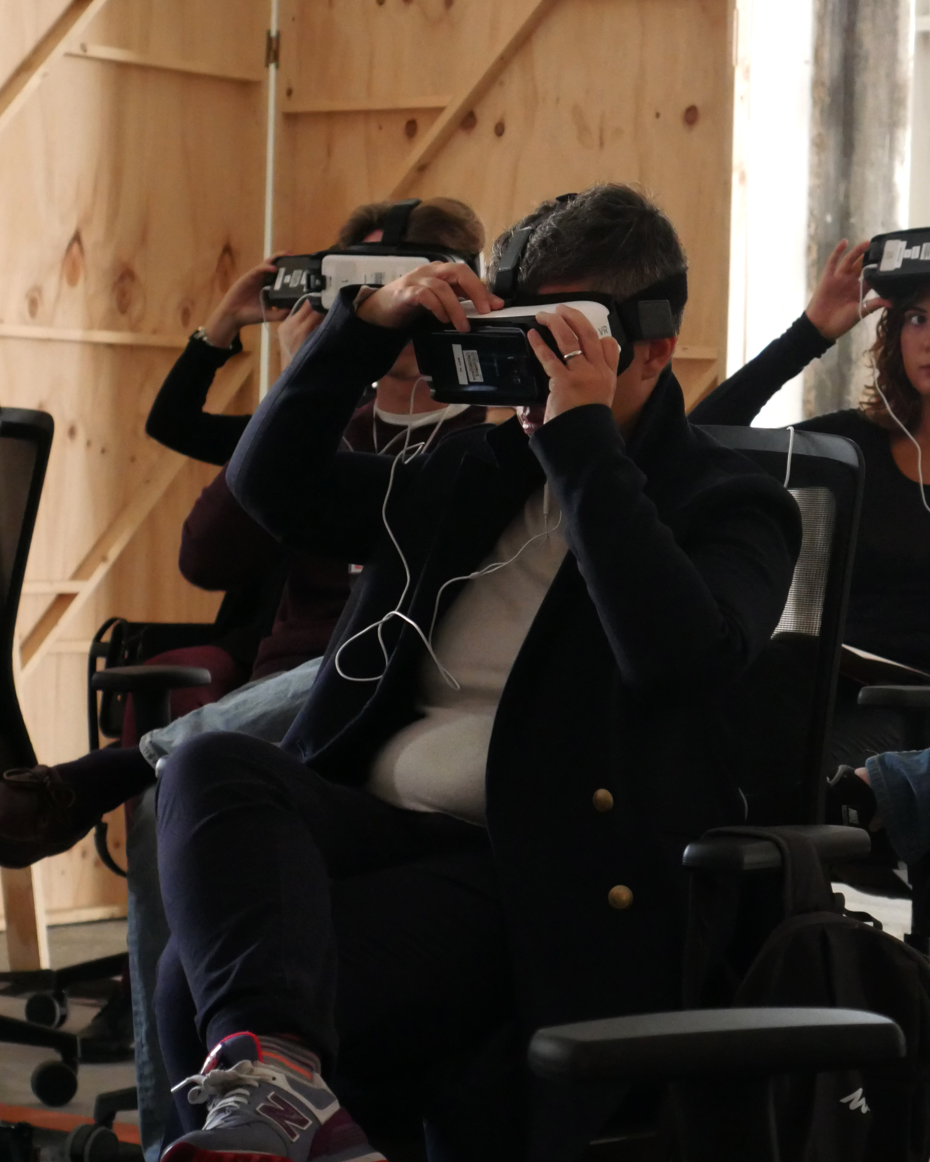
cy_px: 571
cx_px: 493
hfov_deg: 12.6
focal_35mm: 122
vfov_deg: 15.8
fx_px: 4197
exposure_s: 1/15
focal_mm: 42
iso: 3200
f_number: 5.6
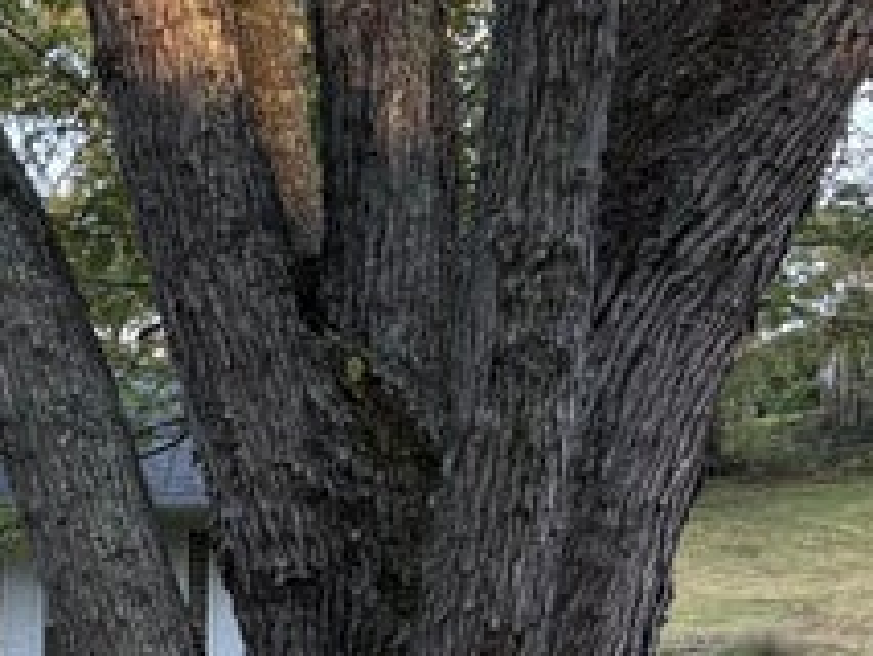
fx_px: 2624
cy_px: 689
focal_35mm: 104
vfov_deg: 14.0
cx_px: -695
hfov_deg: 16.0
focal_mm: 5.96
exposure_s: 1/205
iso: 125
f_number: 1.6
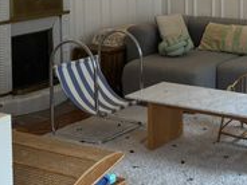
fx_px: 607
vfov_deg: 16.8
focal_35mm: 85
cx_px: 238
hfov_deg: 22.3
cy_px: -17
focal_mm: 5.96
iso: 64
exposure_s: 1/50
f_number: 1.6
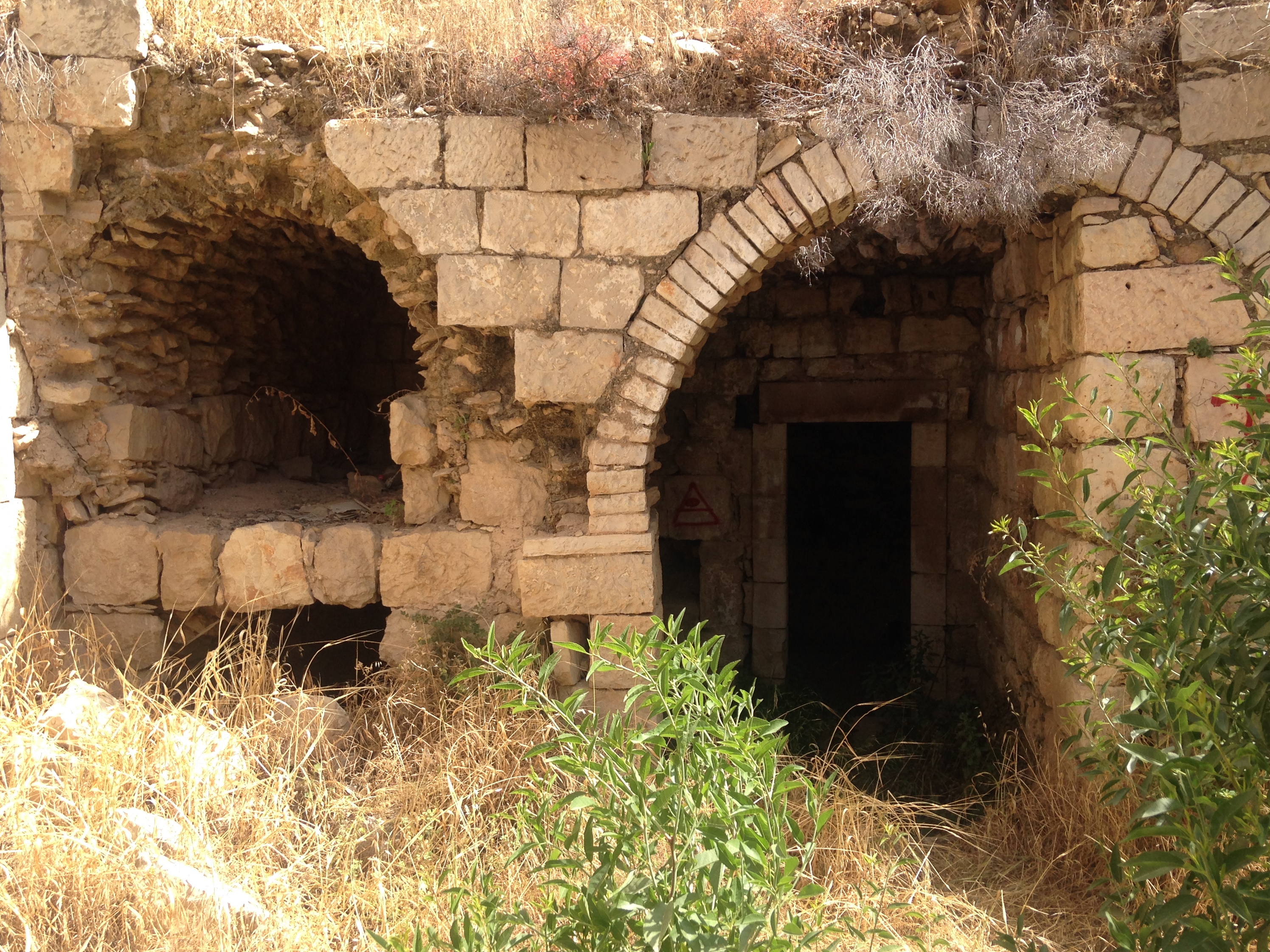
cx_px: 632
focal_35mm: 36
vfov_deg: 39.7
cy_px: 477
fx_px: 1321
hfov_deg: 51.4
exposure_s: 1/493
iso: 50
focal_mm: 4.12
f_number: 2.4
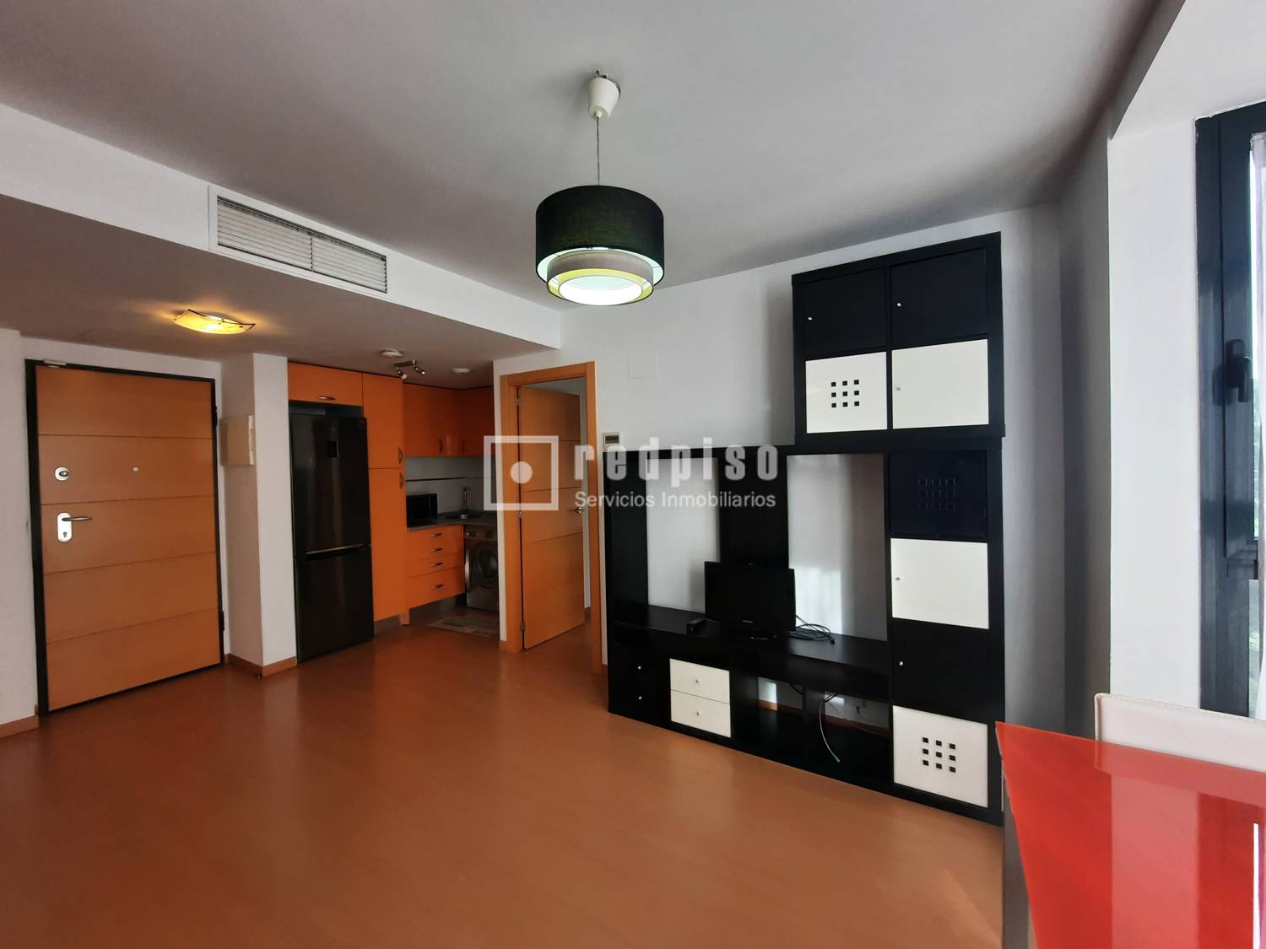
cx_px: 633
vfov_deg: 89.9
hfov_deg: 106.2
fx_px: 475
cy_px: 474
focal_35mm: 13
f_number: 2.2
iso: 50
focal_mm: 1.74
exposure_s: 1/50
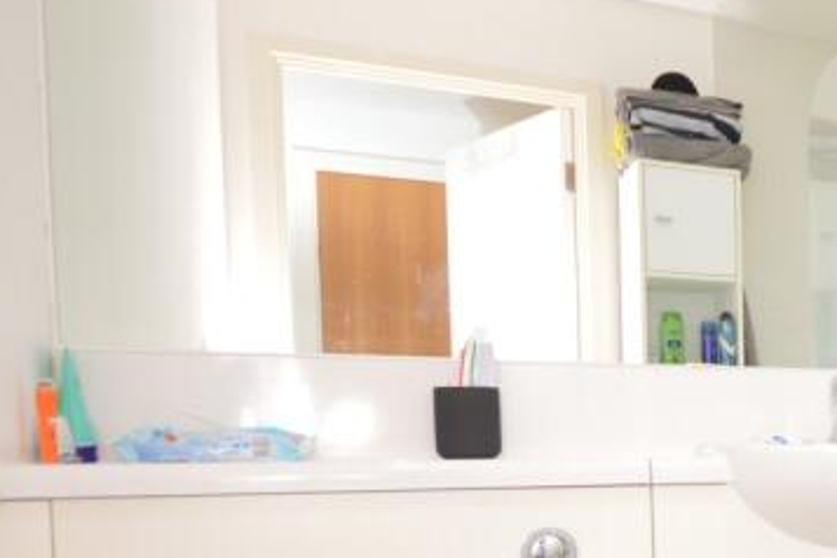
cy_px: 501
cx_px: 1027
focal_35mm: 43
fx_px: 1000
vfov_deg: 29.9
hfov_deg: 35.0
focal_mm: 10
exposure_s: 1/60
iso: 800
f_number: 4
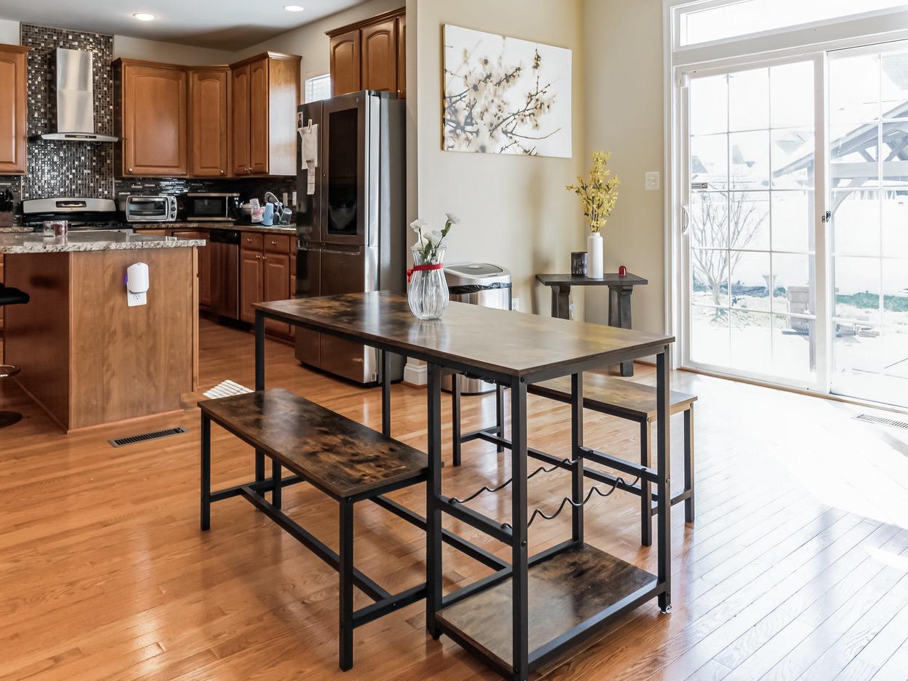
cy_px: 194
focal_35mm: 27
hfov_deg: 65.3
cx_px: 478
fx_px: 708
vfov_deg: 49.8
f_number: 8
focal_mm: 17
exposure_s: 1/40
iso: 400
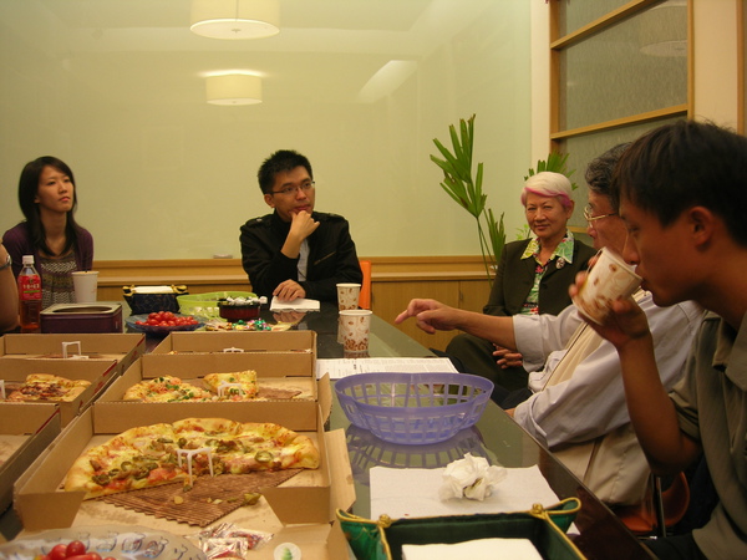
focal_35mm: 38
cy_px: 280
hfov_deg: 49.0
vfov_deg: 37.7
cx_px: 374
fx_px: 820
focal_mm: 7.8
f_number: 2.8
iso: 64
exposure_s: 1/15
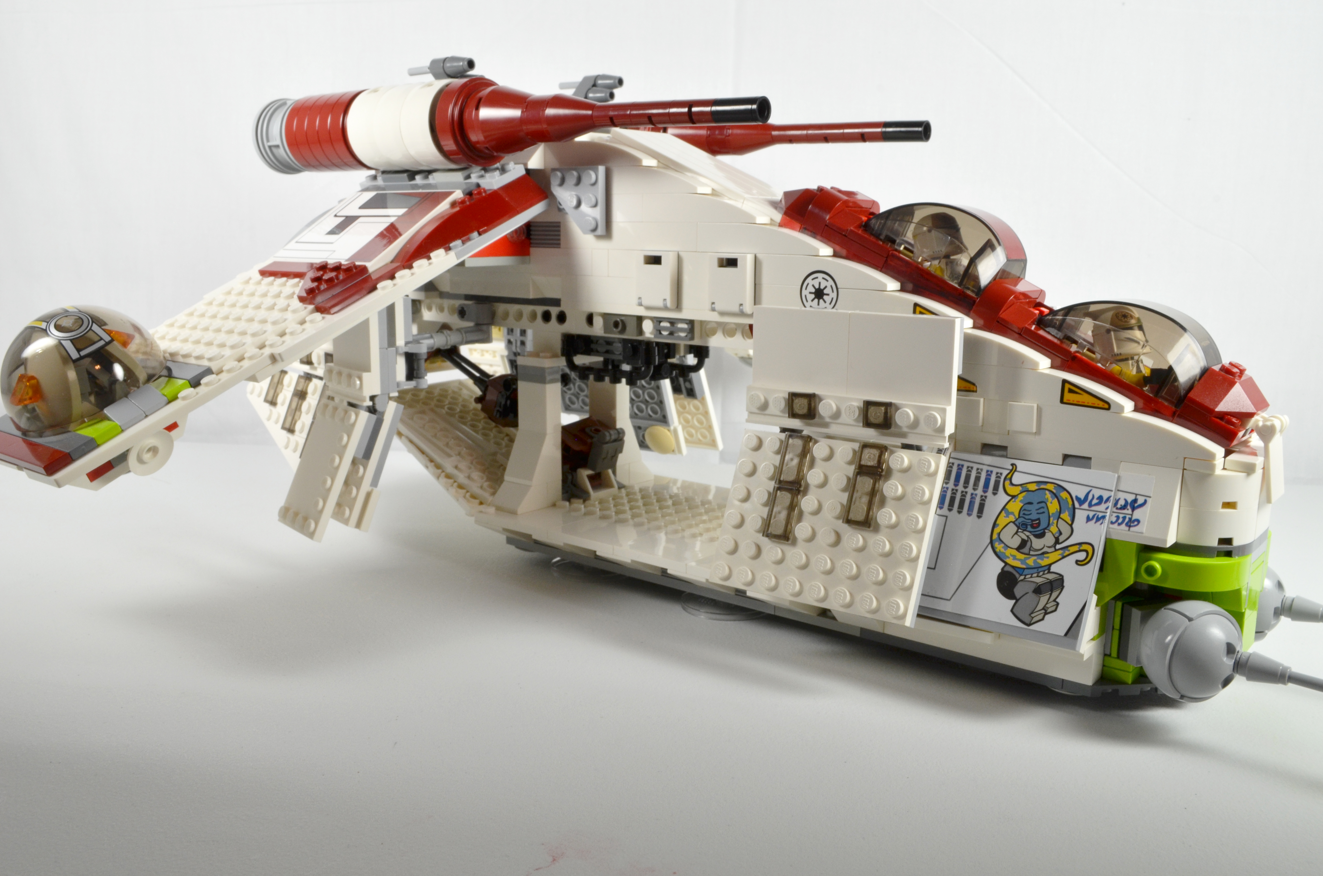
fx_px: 1210
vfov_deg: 39.8
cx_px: 662
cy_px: 438
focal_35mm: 33
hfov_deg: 57.3
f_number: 18
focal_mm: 22
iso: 250
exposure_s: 1/8
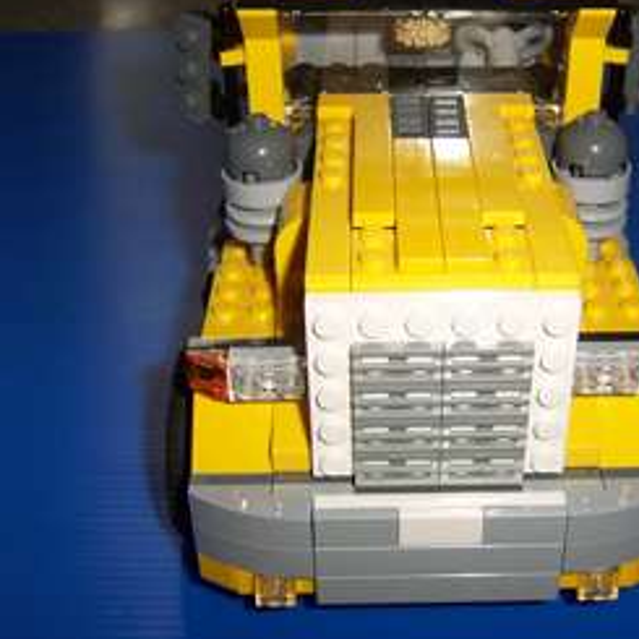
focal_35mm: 52
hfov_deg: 32.5
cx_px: 430
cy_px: 276
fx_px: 1086
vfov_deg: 32.7
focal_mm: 6.2
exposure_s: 1/60
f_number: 2.8
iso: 80
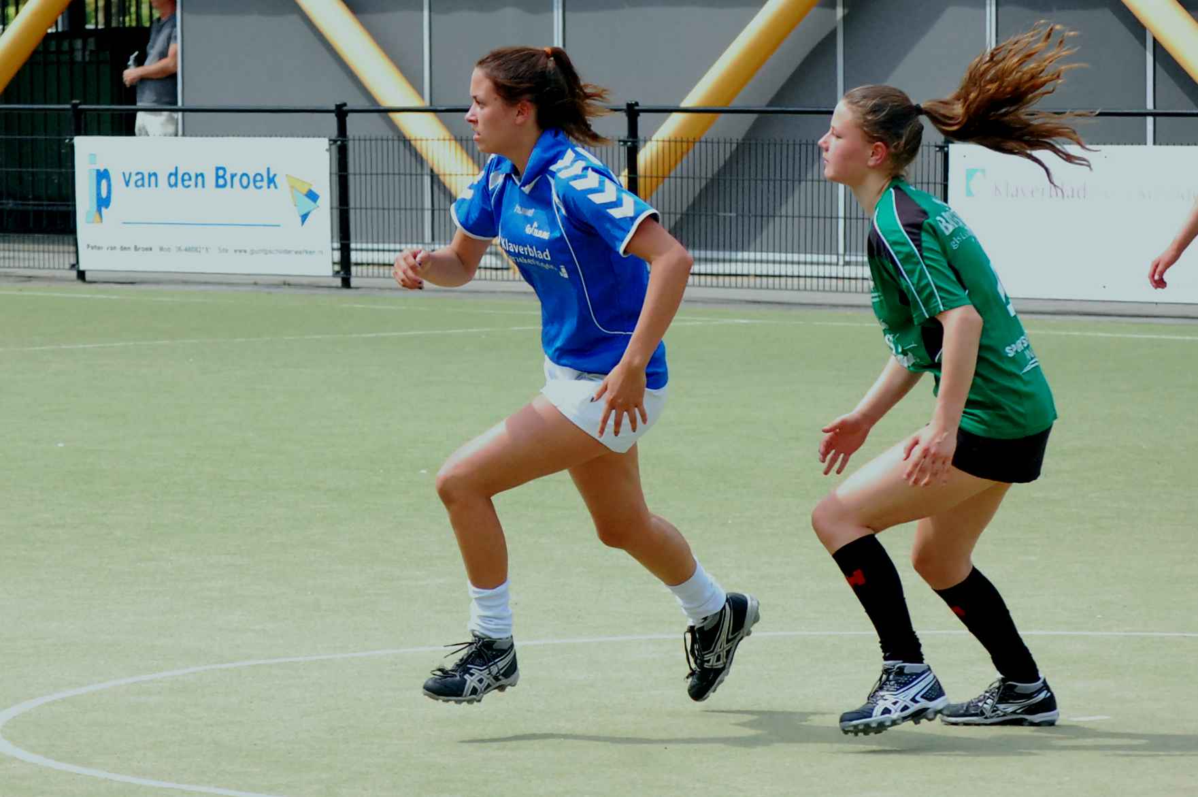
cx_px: 599
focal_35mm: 135
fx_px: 4489
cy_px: 398
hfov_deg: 15.2
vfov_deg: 10.1
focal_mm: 90
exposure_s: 1/1600
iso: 1600
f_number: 8
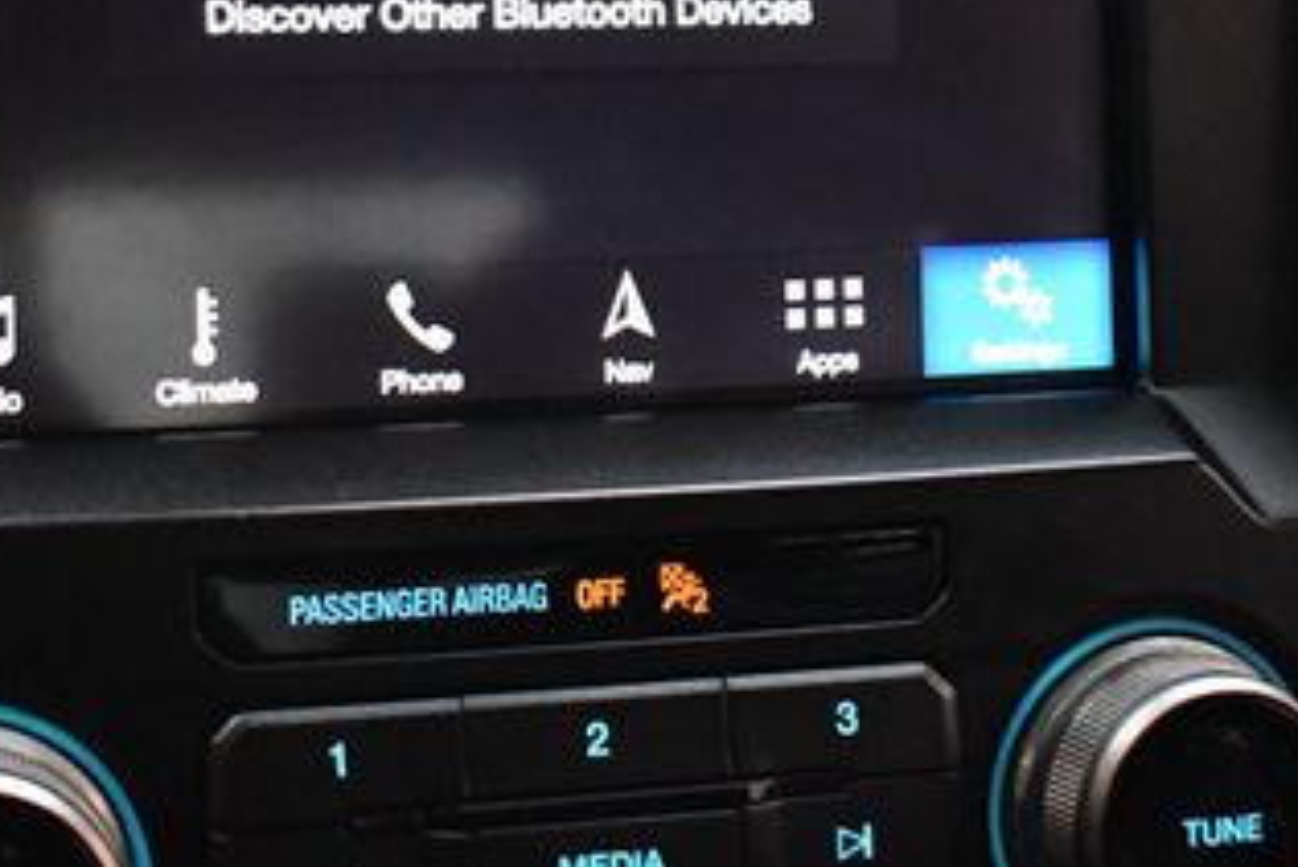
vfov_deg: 16.9
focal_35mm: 79
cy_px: -4
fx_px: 2850
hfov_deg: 25.5
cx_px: 398
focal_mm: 26
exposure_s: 1/60
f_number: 4
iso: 5600
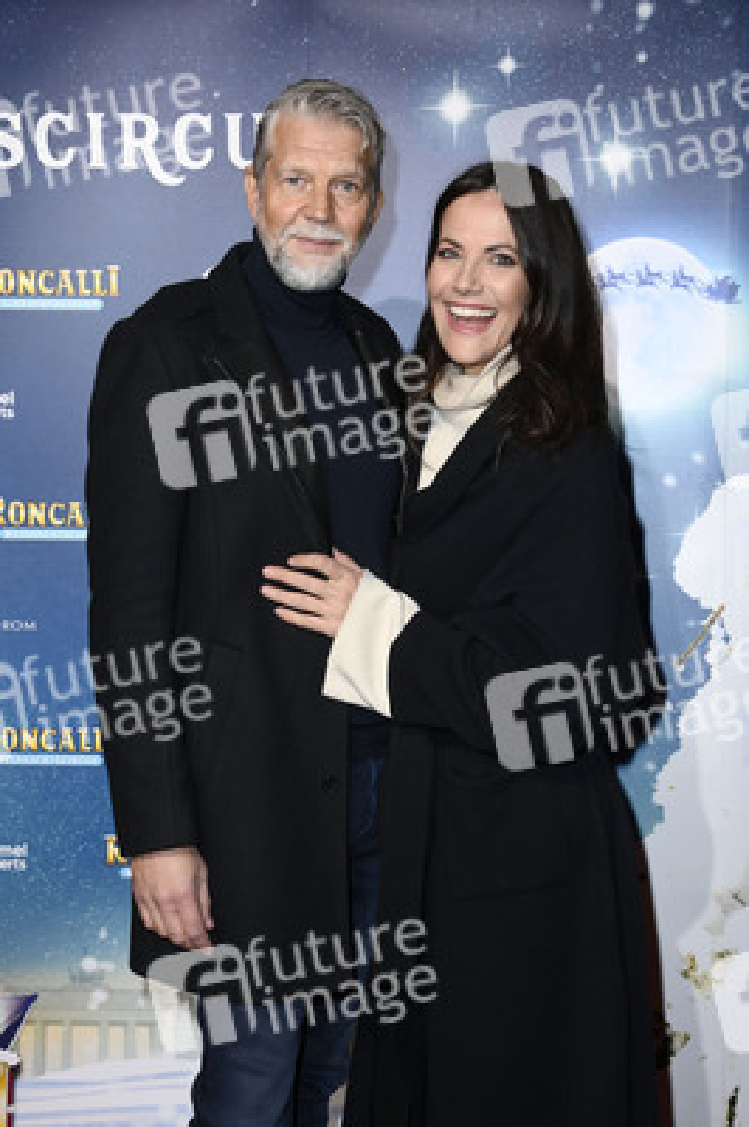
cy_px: 564
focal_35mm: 52
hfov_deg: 25.9
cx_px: 374
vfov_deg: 38.2
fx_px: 1626
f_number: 5.6
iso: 1250
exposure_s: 1/250
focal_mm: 52
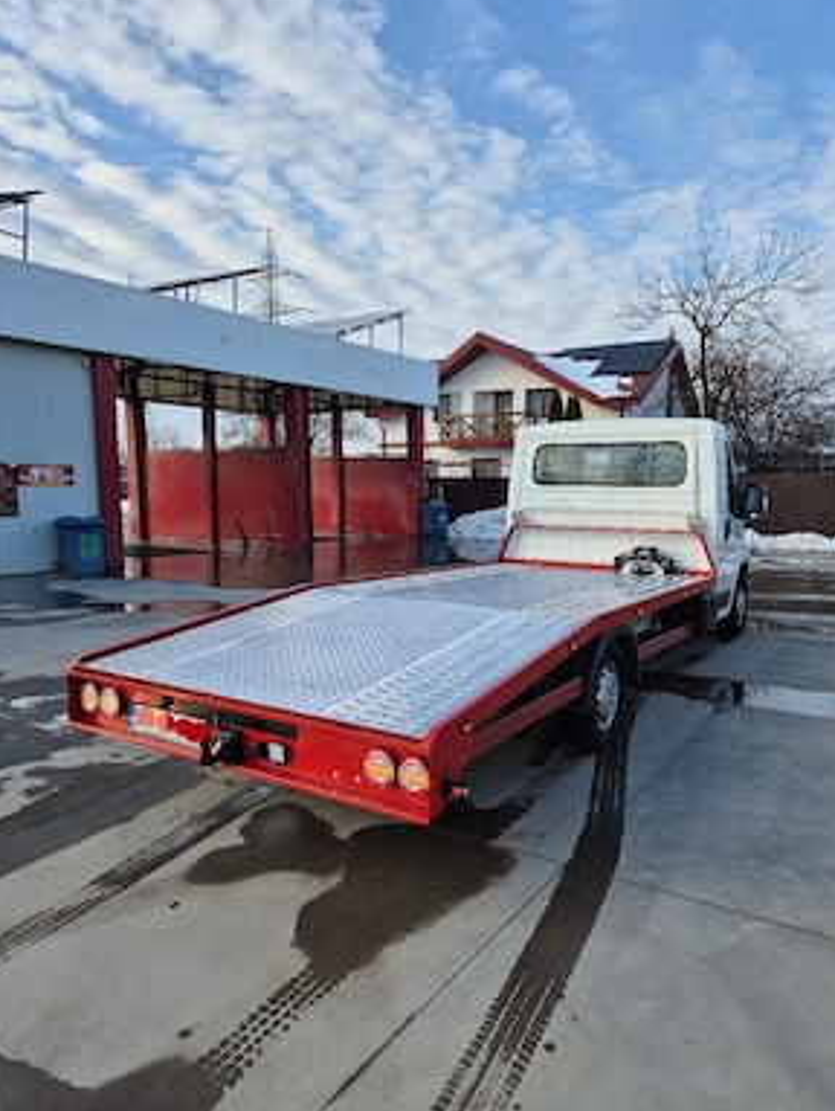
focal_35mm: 24
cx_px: 423
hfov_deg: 56.9
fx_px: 771
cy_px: 557
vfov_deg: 71.5
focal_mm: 5.4
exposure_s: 1/1000
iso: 25
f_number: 1.8
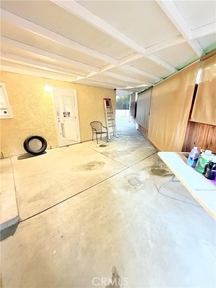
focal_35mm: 14
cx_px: 108
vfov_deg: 102.1
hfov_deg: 85.7
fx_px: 116
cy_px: 144
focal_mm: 2.22
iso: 640
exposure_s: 1/60
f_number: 2.2
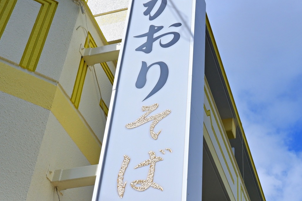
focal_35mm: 57
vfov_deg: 23.5
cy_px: 154
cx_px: 202
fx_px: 478
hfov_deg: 34.7
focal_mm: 15
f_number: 10
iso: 200
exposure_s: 1/400
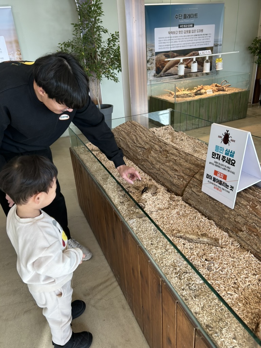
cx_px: 130
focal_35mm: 26
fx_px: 261
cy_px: 174
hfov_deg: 53.1
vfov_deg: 67.3
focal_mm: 5.7
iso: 50
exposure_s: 1/120
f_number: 1.5
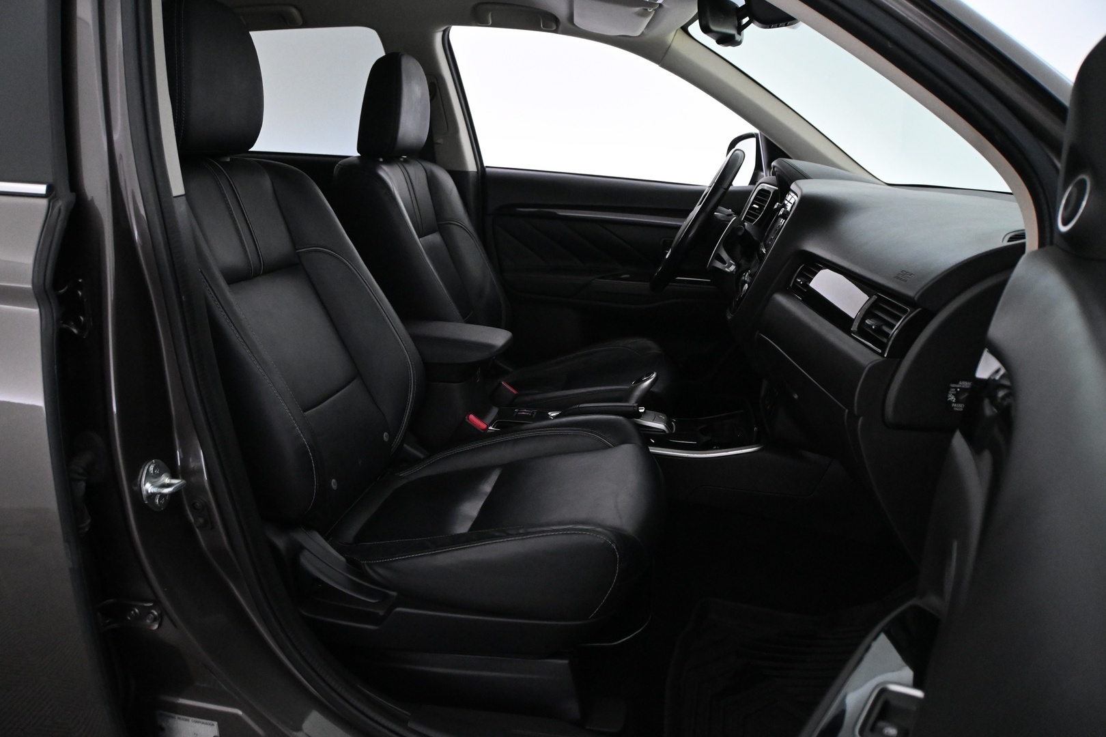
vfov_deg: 29.4
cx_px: 553
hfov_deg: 43.0
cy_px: 368
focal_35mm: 46
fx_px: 1405
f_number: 6.3
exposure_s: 1/100
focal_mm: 30.5
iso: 5000
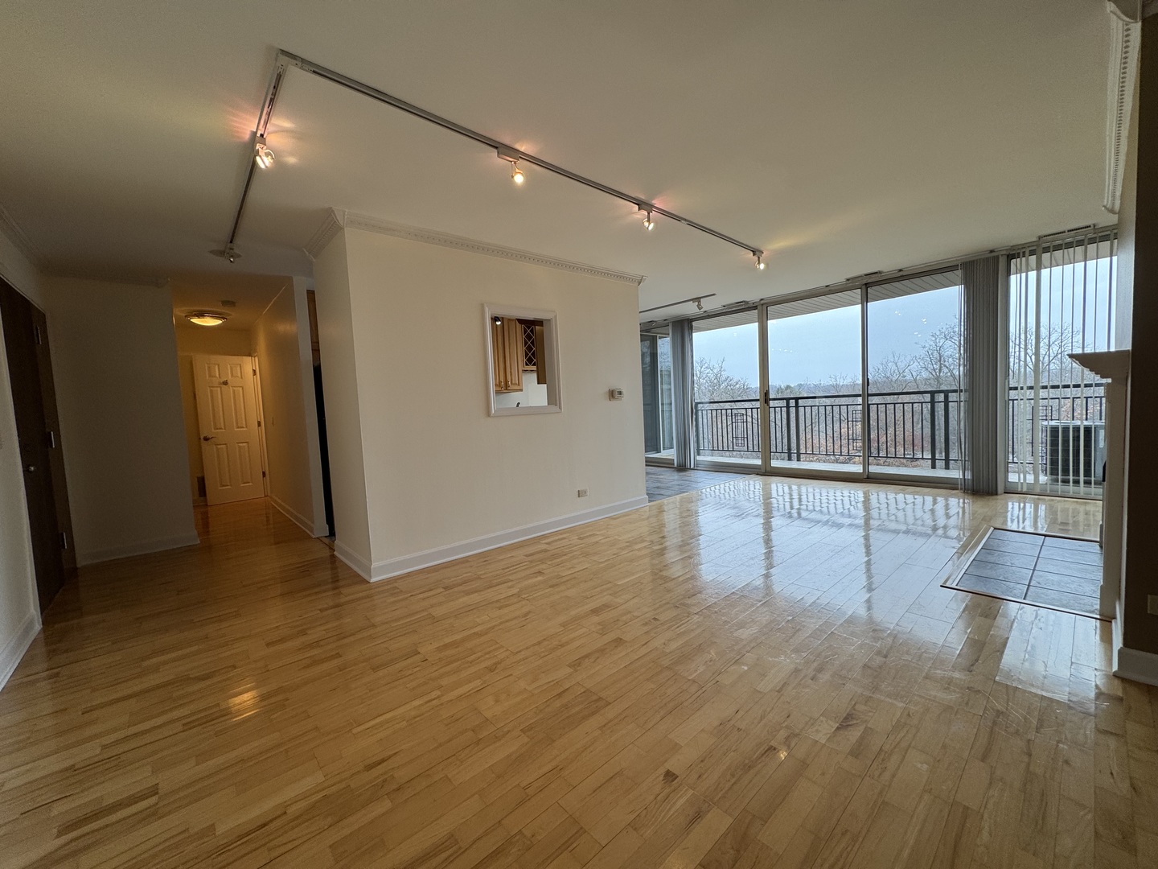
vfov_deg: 85.7
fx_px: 468
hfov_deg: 102.1
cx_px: 579
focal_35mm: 14
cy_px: 434
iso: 50
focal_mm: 2.22
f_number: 2.2
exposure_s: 1/120
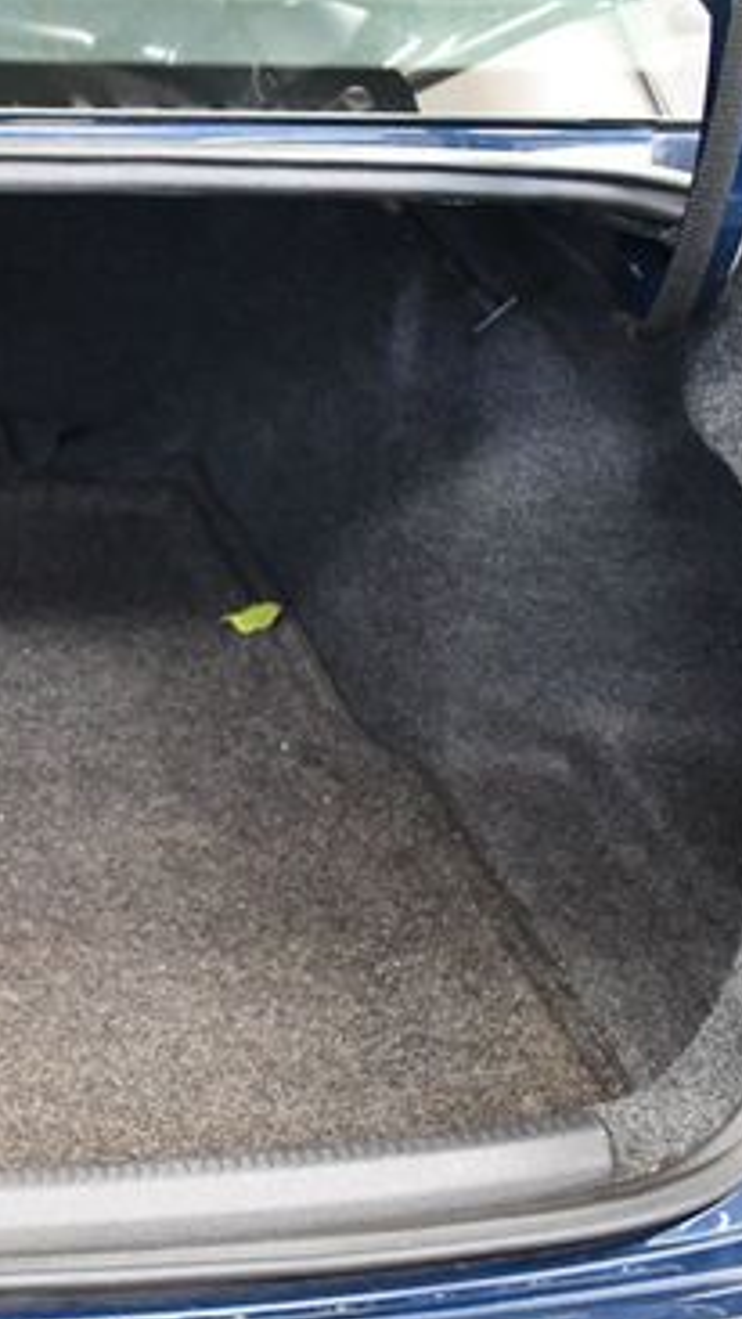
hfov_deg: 16.6
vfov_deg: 31.9
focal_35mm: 66
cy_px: 699
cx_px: -385
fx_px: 2307
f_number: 3.5
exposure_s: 1/60
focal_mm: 18
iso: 4500
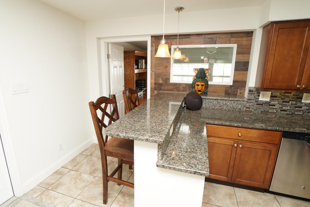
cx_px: 139
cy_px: 110
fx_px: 164
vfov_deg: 64.6
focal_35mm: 19
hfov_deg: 86.6
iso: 125
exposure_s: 1/60
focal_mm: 10
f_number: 4
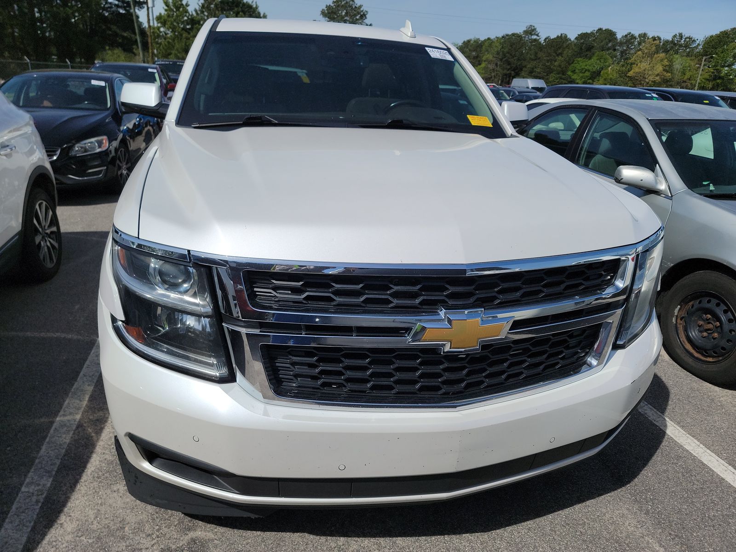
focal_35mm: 24
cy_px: 276
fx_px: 510
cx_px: 368
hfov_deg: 71.6
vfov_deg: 56.8
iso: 50
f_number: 1.8
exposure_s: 1/2204
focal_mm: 6.7
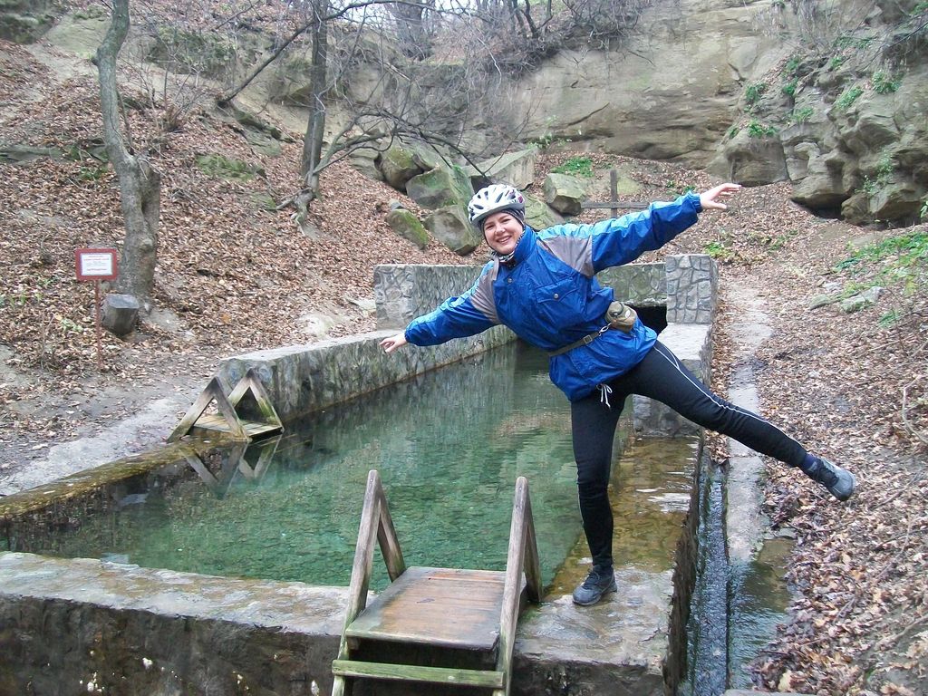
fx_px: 911
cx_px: 464
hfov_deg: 54.0
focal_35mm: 34
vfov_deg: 41.8
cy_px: 348
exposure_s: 1/50
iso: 160
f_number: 2.7
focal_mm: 6.1
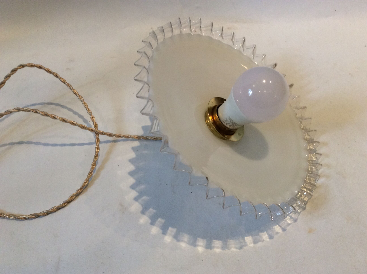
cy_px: 137
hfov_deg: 56.9
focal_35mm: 32
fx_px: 339
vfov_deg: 44.1
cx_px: 184
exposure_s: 1/25
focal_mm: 3.3
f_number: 2.4
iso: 80
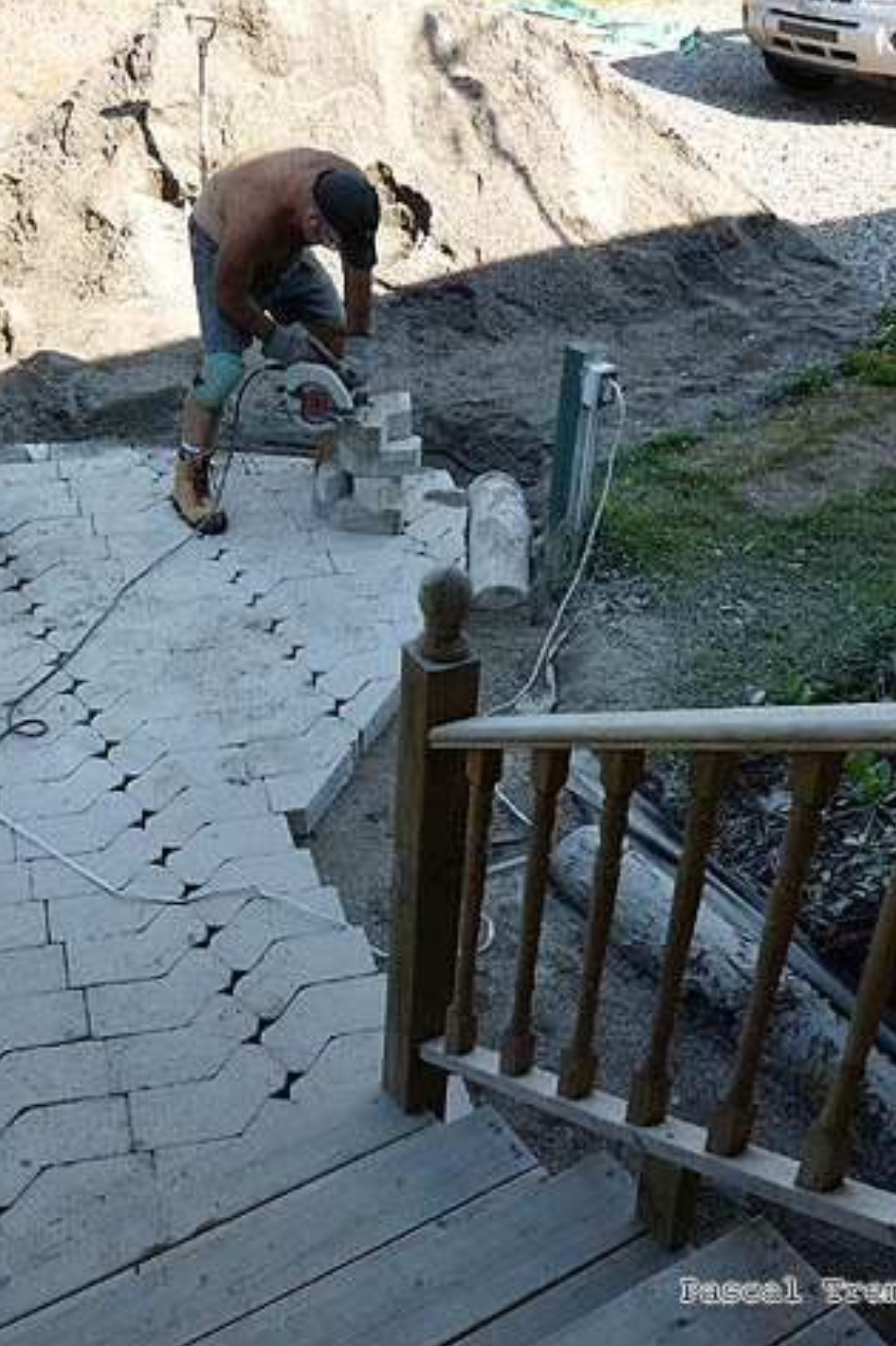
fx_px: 1420
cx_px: 333
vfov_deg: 50.7
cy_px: 672
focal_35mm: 38
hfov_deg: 34.8
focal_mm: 4.8
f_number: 4
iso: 100
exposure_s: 1/200
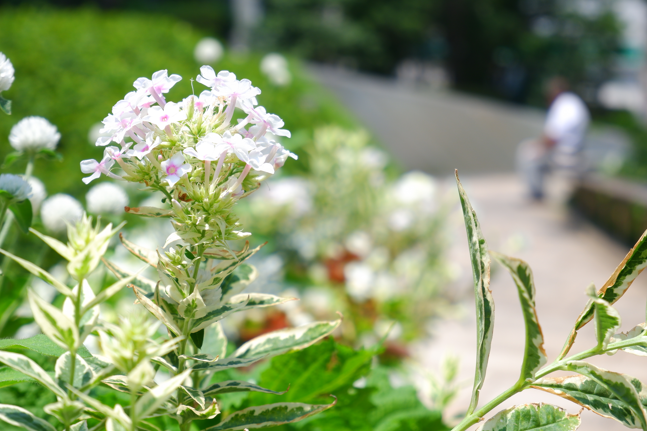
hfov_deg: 28.1
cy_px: 206
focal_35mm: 72
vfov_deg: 18.9
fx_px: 1294
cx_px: 336
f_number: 5.6
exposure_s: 1/600
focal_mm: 45
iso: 200
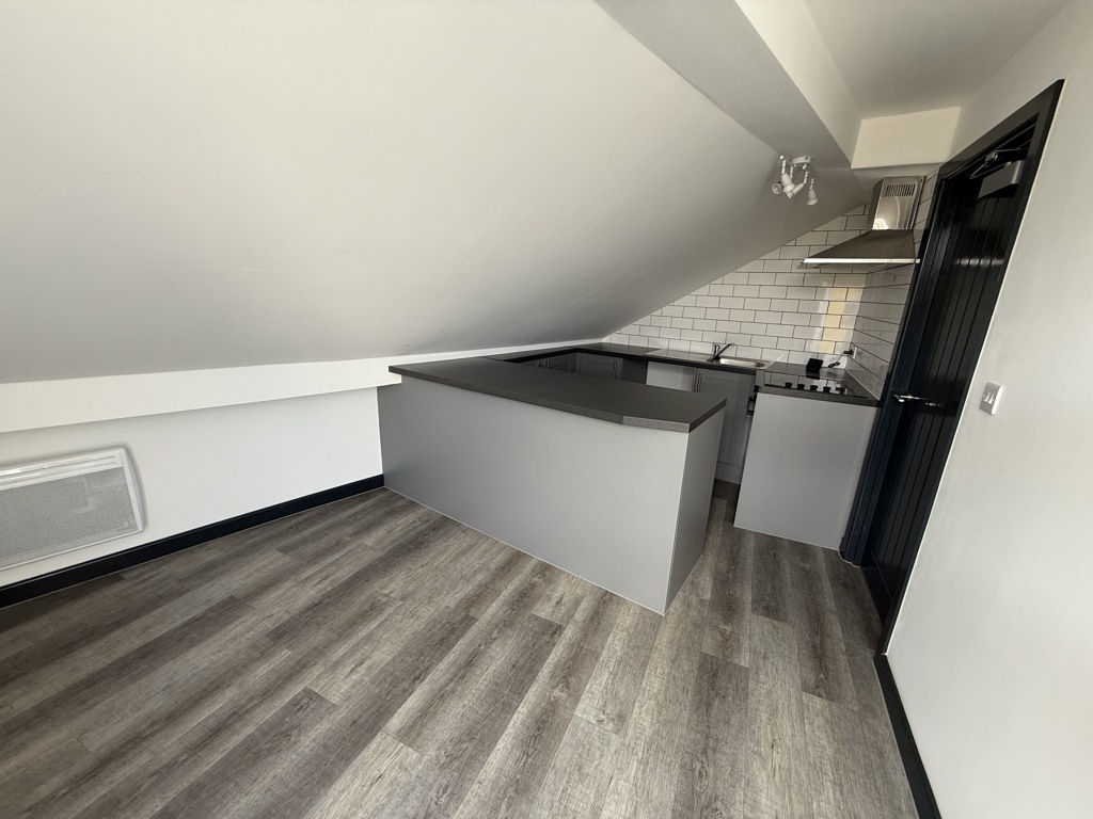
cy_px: 410
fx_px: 442
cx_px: 546
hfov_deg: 102.1
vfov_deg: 85.7
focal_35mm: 14
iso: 125
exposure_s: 1/99
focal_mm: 2.22
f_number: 2.2
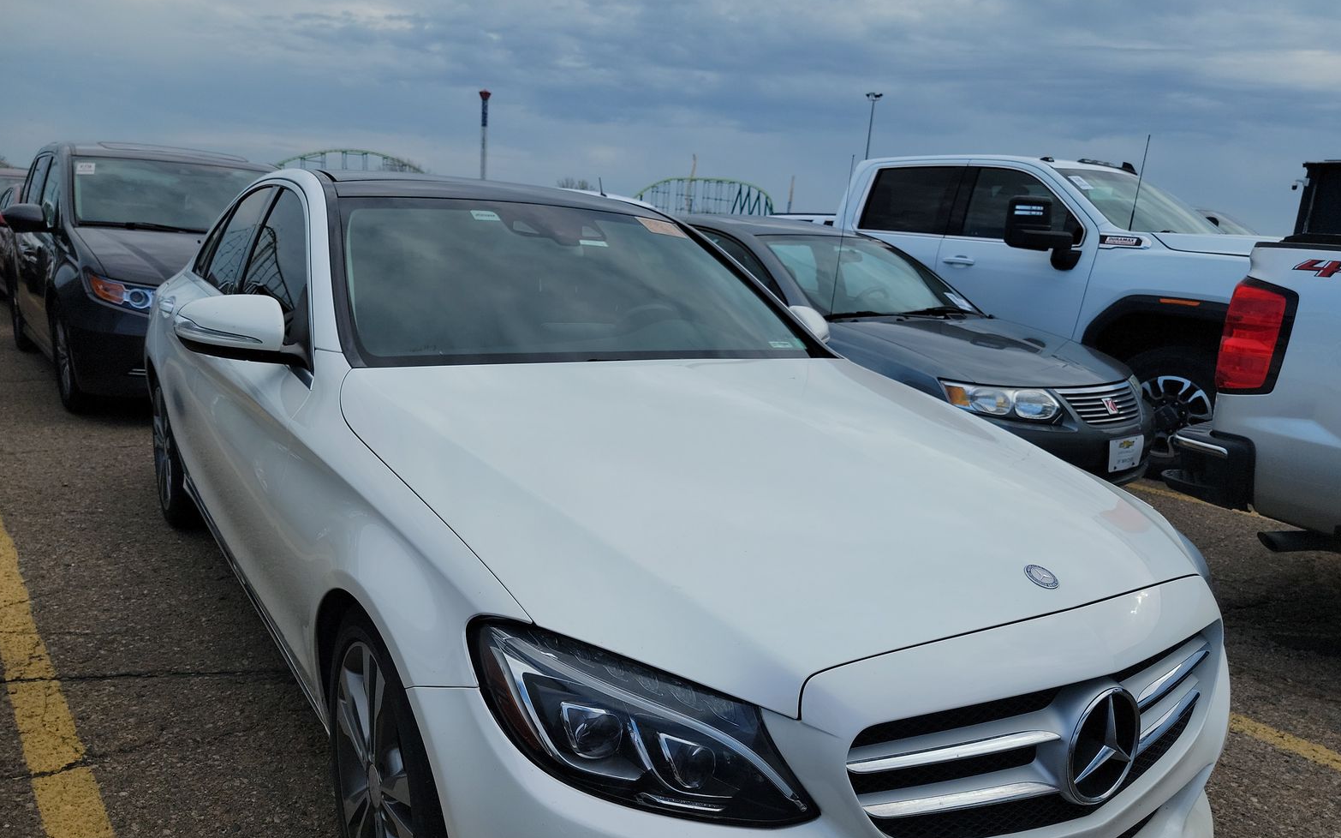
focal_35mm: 26
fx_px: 950
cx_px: 671
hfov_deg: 70.4
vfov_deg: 47.3
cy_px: 496
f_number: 1.8
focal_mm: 6.7
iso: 50
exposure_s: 1/620
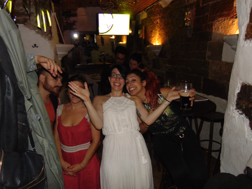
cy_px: 94
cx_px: 126
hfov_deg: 69.4
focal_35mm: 25
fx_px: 182
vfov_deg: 54.9
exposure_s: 1/8
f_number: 3
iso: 200
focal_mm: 4.5
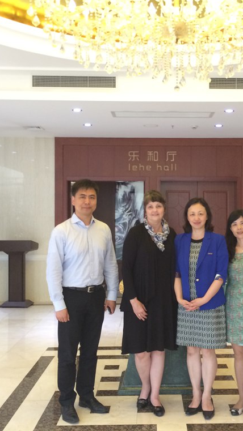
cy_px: 214
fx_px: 504
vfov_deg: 46.4
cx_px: 161
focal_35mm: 44
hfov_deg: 27.0
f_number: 2.2
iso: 200
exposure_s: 1/33
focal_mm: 4.12
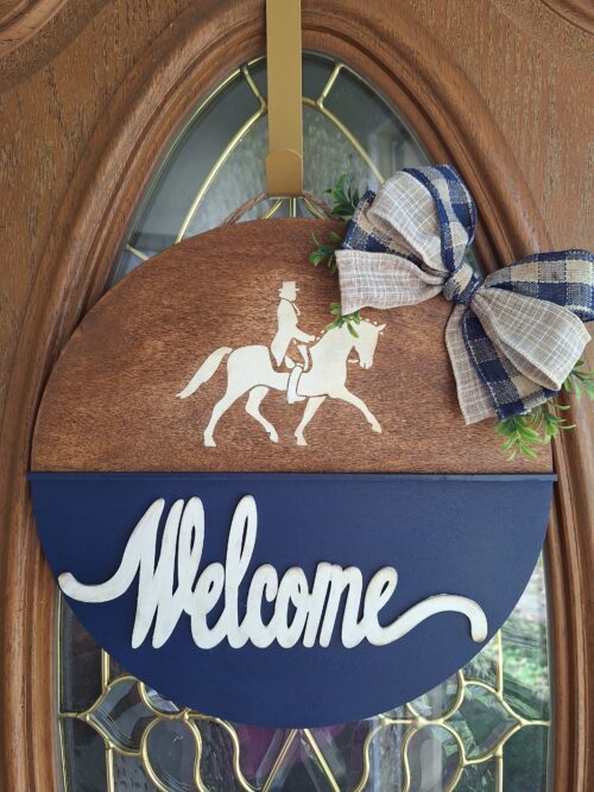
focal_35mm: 23
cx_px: 297
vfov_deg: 73.9
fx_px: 526
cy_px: 396
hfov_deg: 58.9
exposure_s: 1/60
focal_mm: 5.54
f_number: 1.8
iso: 64
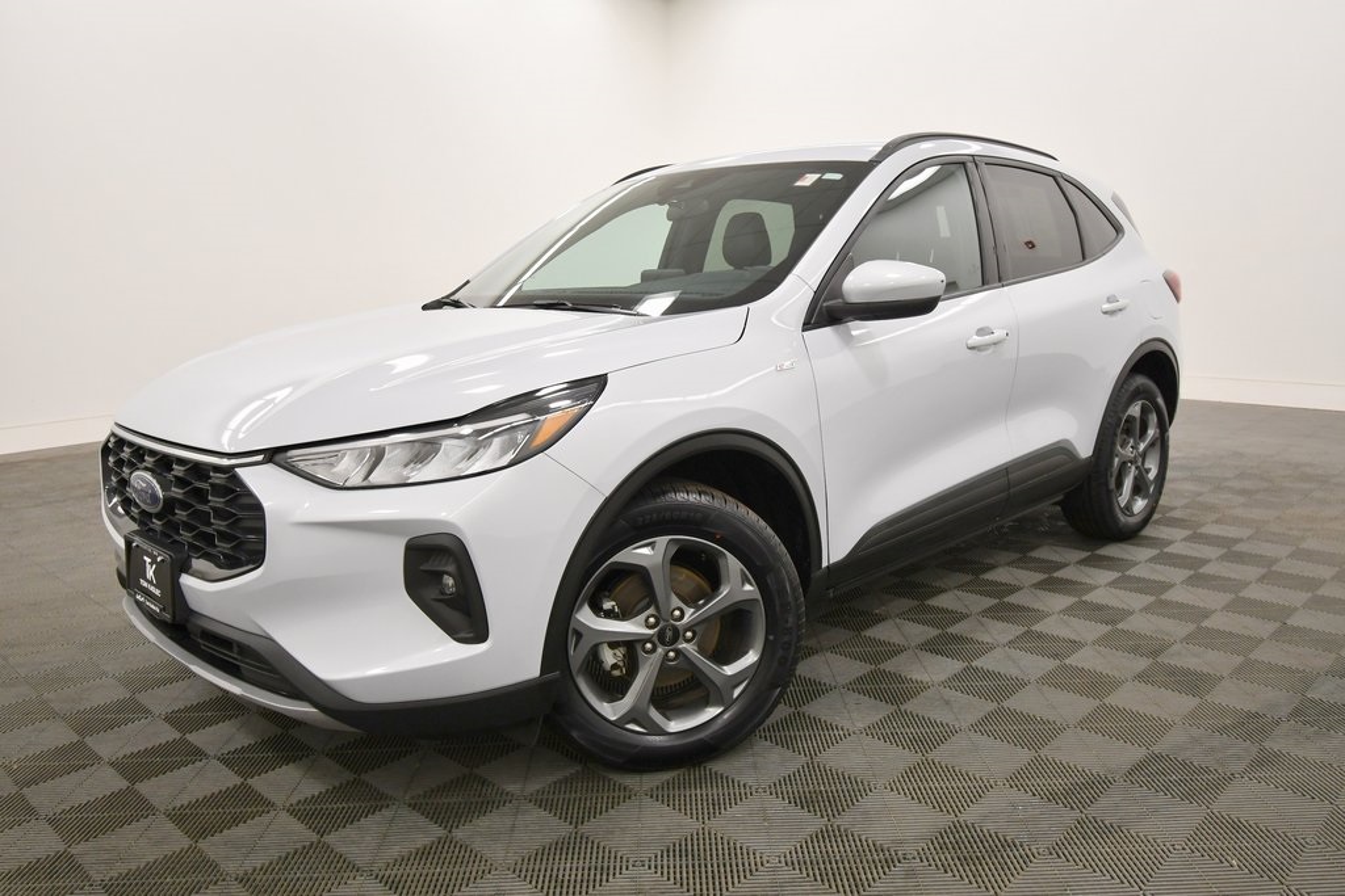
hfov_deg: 67.4
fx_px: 1009
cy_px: 448
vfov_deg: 47.9
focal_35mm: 27
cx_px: 672
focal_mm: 18
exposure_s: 1/125
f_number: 5.6
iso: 800
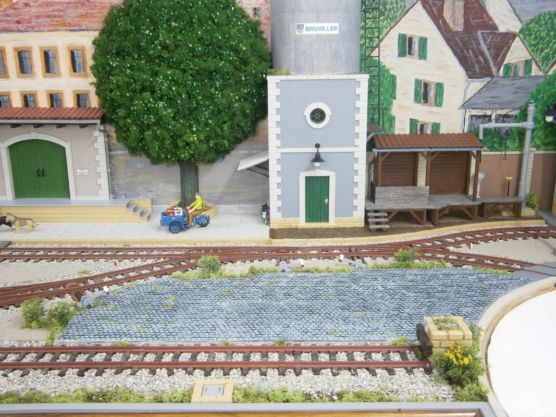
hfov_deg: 51.4
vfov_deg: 39.6
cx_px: 278
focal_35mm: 36
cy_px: 208
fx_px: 578
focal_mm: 6.4
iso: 125
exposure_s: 1/4
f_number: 3.1
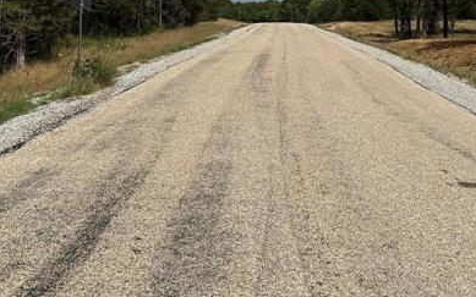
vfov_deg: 18.9
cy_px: 4
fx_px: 869
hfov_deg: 30.4
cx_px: 311
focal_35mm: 67
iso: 80
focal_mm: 6.76
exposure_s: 1/10417
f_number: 1.78
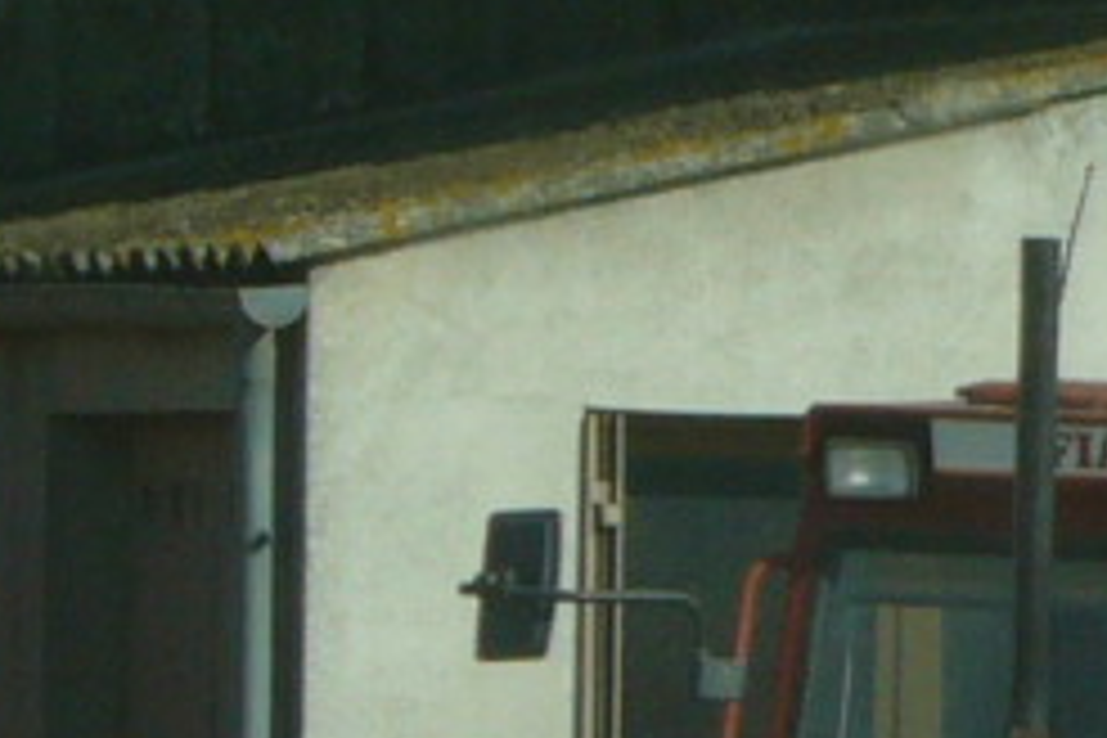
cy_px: 810
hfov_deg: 3.1
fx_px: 20355
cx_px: 3172
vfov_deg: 2.1
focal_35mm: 662
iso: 80
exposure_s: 1/250
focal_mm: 16.1
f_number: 7
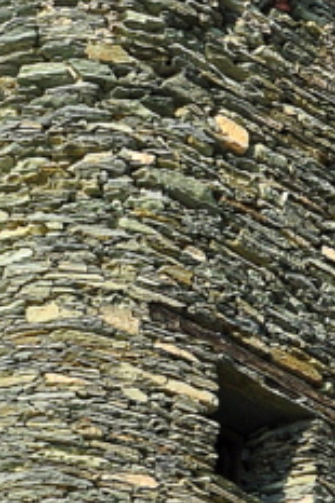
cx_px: 34
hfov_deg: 6.3
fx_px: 3019
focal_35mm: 216
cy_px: 311
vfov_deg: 9.5
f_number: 10
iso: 400
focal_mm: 28
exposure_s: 1/400
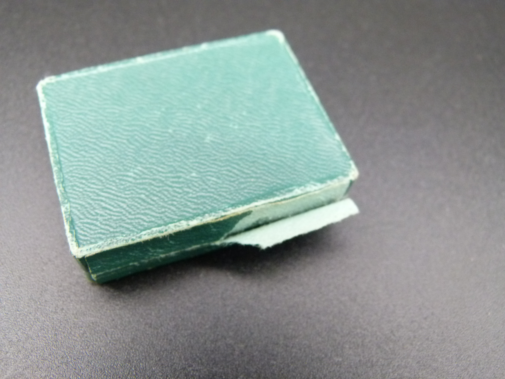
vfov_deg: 41.8
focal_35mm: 34
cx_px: 252
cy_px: 190
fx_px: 496
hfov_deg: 54.0
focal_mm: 6.2
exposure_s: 1/40
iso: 400
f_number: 3
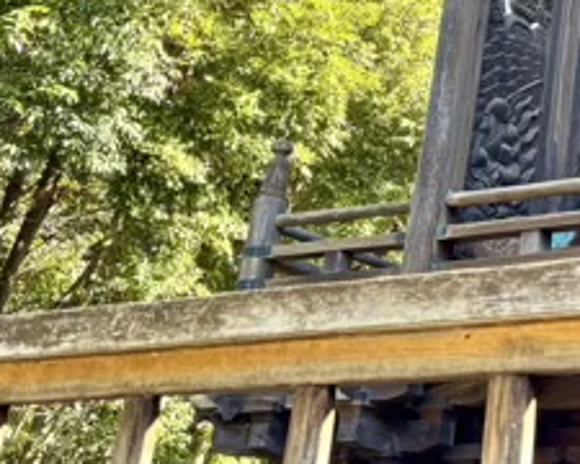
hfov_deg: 21.8
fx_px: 1356
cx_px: 745
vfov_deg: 18.4
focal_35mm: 79
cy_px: -94
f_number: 1.6
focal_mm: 5.96
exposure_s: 1/121
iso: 80
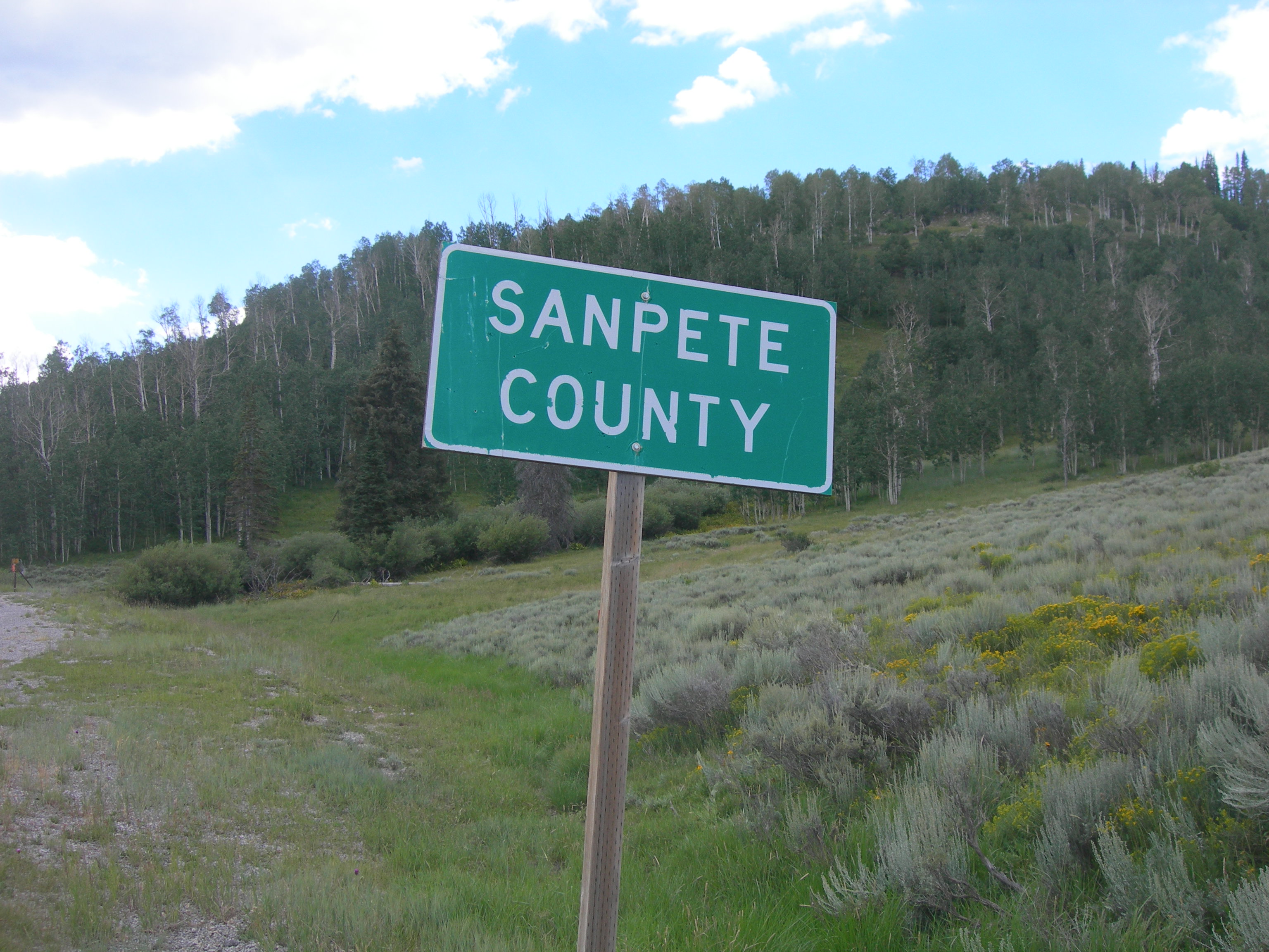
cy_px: 476
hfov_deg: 49.0
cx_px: 634
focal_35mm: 38
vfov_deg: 37.7
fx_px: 1393
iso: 50
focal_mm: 7.8
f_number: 4.8
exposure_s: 1/168
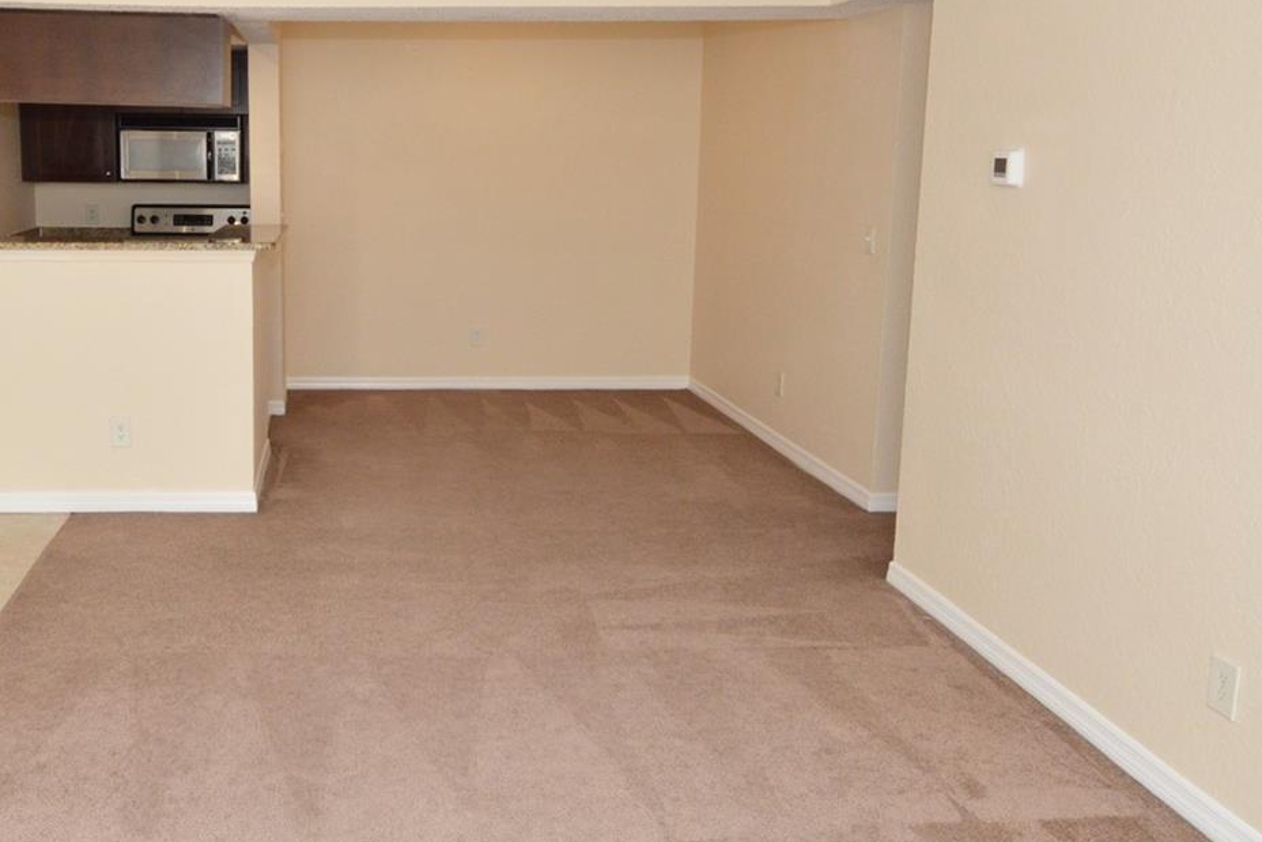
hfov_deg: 57.8
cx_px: 348
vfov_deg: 42.1
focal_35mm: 31
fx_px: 1087
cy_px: 323
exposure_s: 1/100
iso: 800
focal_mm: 12
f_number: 10
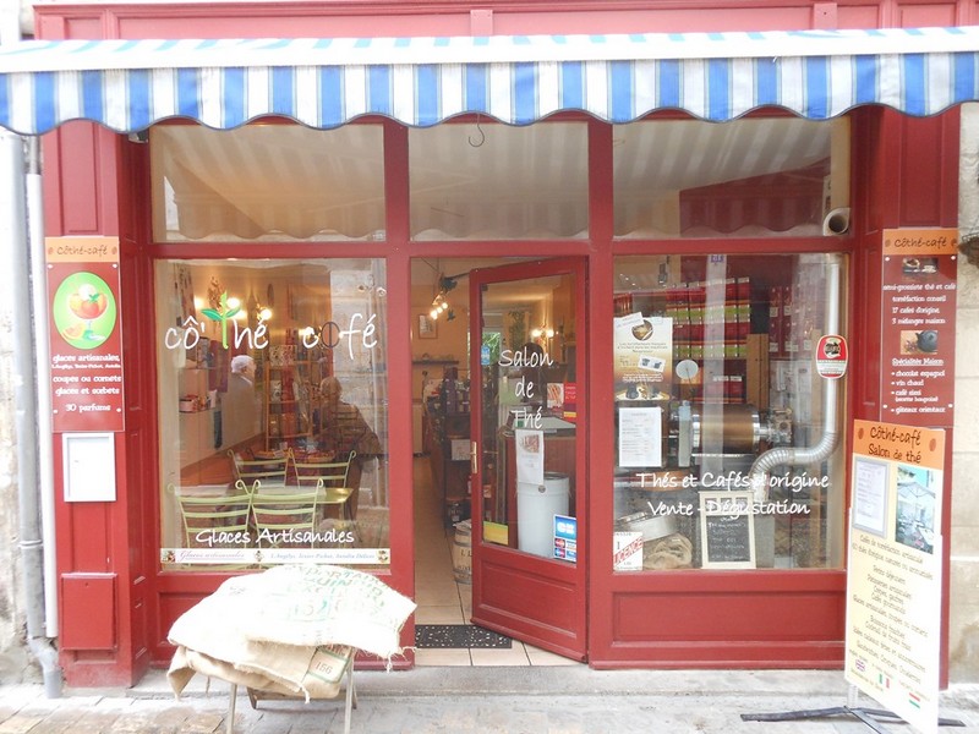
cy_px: 367
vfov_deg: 48.2
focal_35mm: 29
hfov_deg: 61.7
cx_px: 490
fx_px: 820
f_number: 3.3
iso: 200
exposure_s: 1/30
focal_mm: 5.2
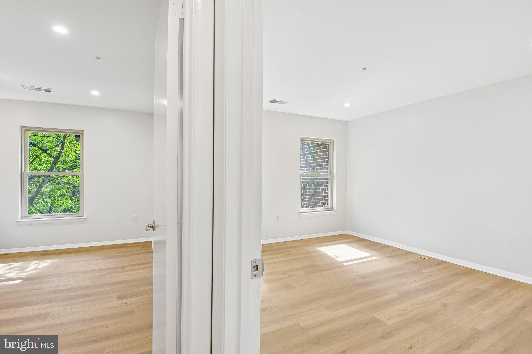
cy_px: 177
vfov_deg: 73.7
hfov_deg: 96.7
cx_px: 266
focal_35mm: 16
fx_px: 236
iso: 400
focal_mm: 16
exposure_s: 1/60
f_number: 8
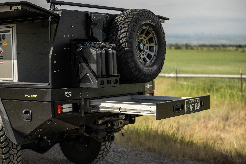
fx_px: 478
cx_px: 123
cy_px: 82
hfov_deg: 28.8
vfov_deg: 19.5
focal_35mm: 70
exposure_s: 1/1000
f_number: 2.8
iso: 160
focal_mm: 70
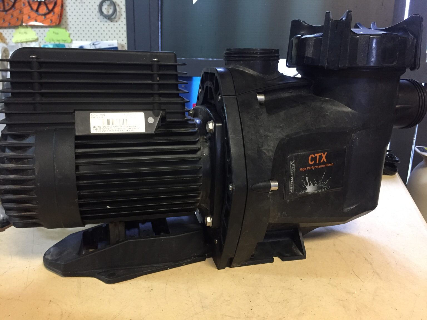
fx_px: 358
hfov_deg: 61.7
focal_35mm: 29
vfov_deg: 48.2
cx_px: 214
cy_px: 160
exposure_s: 1/25
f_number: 2.2
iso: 250
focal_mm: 4.15
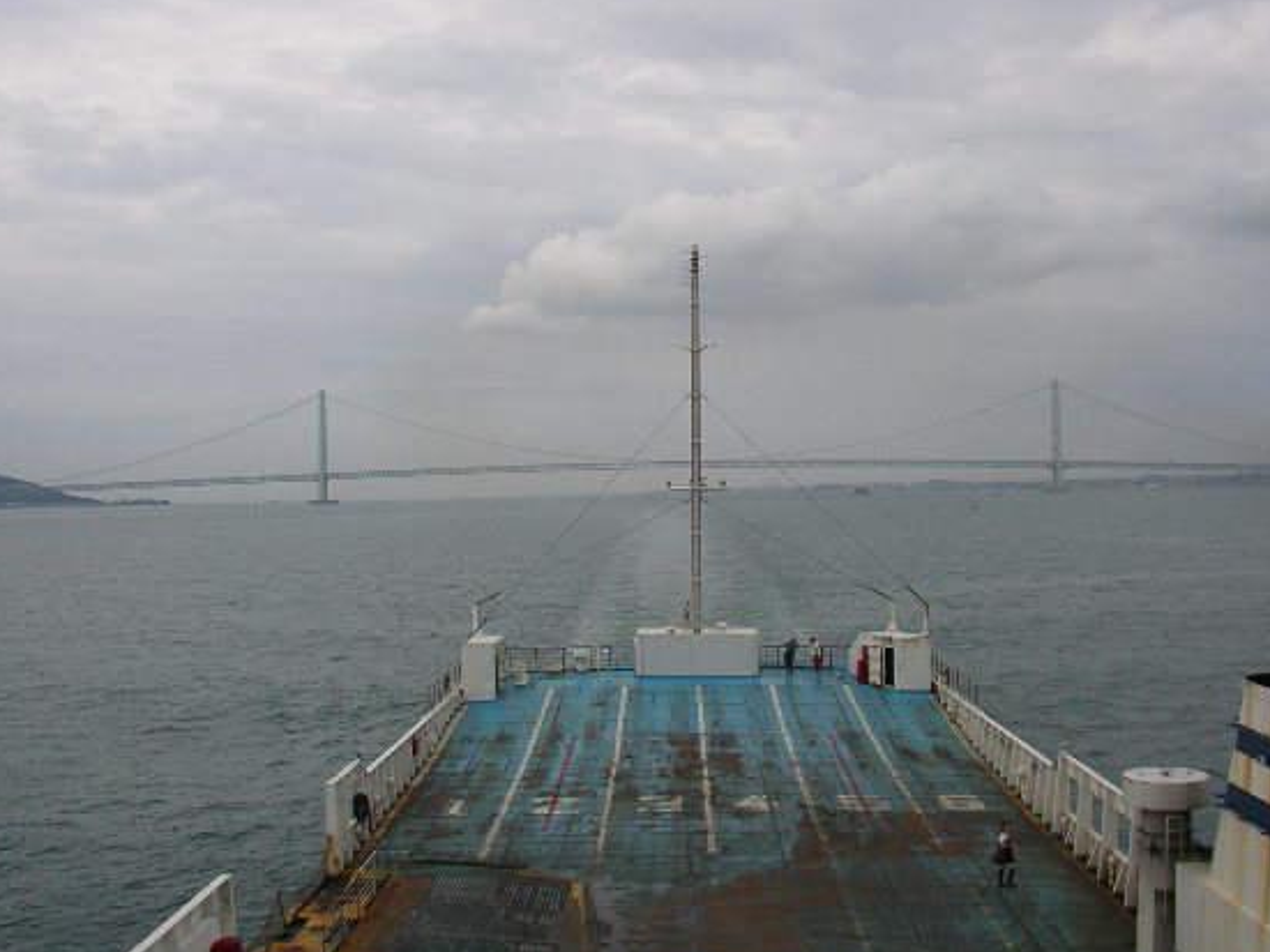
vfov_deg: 33.6
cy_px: 463
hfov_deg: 43.8
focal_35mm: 43
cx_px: 689
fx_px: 1577
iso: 50
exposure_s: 1/1250
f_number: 6.9
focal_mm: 5.7
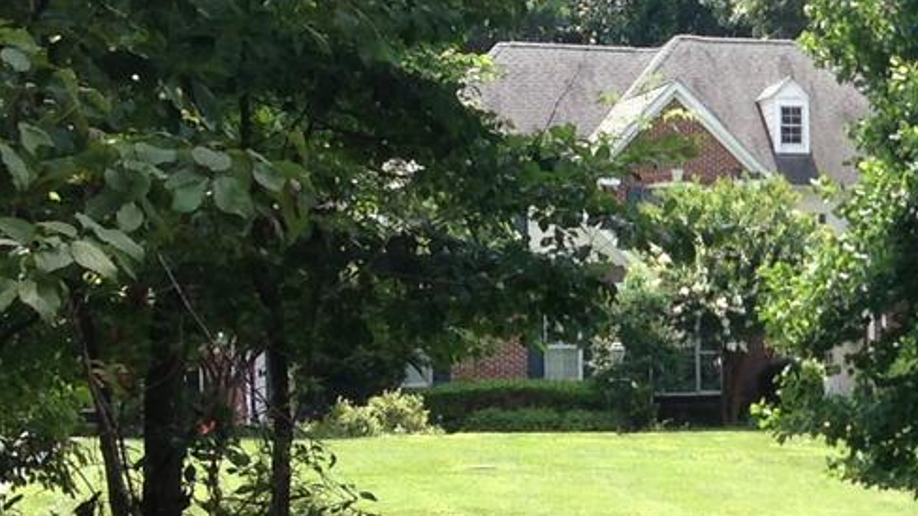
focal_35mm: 151
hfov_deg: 13.1
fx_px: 3674
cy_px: 313
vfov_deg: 8.0
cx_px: 1533
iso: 50
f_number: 2.4
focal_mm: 4.12
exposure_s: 1/323
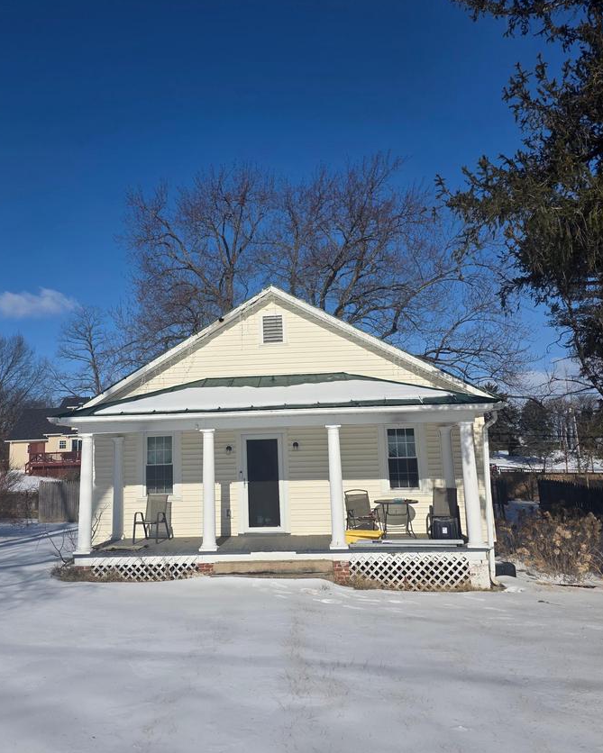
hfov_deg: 49.9
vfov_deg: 60.4
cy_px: 361
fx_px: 647
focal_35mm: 29
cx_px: 267
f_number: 1.7
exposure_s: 1/7944
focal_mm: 6.3
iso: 50
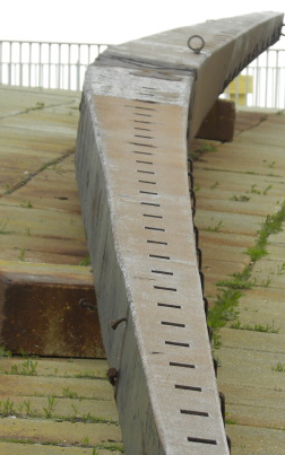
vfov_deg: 5.0
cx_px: 196
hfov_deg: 3.2
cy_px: 287
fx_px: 5168
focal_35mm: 416
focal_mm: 44
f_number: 4.5
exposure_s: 1/110
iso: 64
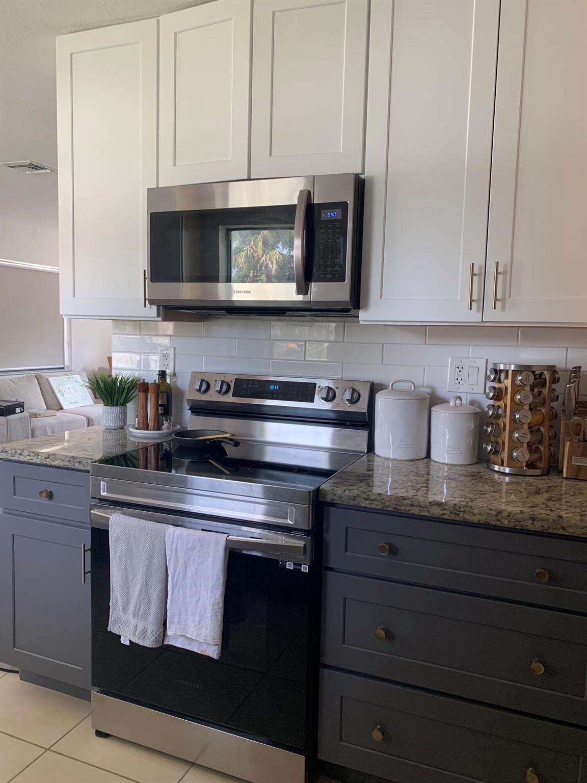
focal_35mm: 26
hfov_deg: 53.1
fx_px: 588
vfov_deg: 67.3
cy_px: 392
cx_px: 294
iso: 100
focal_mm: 4.25
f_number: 1.8
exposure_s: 1/74
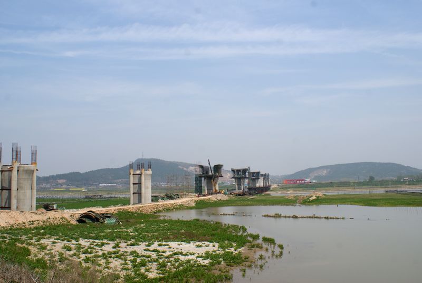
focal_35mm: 33
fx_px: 387
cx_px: 211
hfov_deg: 57.2
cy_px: 142
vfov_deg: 40.1
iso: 100
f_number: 10
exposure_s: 1/250
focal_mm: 22
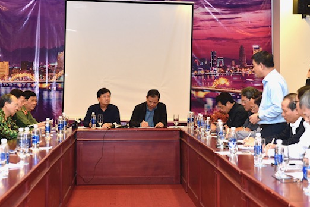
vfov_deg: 17.9
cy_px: 83
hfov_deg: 26.6
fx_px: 654
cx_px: 126
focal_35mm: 76
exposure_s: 1/125
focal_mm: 62
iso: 2000
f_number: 4
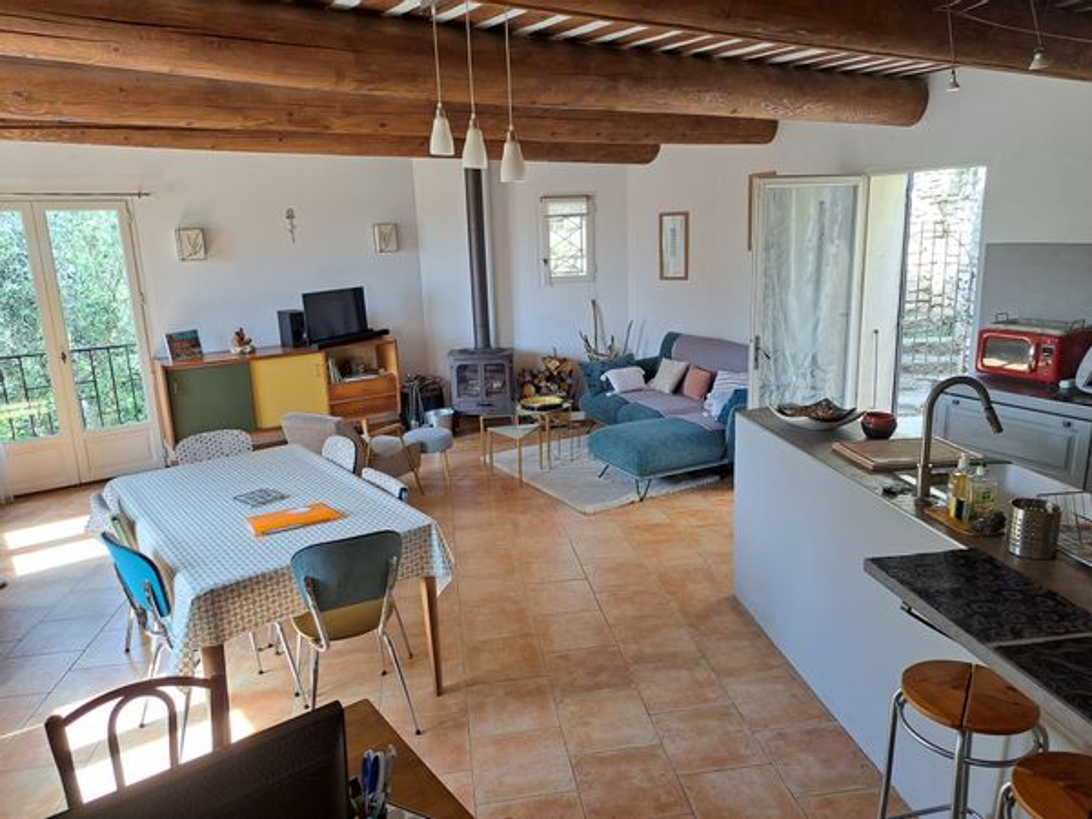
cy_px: 410
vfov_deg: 56.8
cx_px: 546
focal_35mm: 24
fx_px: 757
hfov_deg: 71.6
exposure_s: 1/50
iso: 50
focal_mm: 5.23
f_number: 1.8
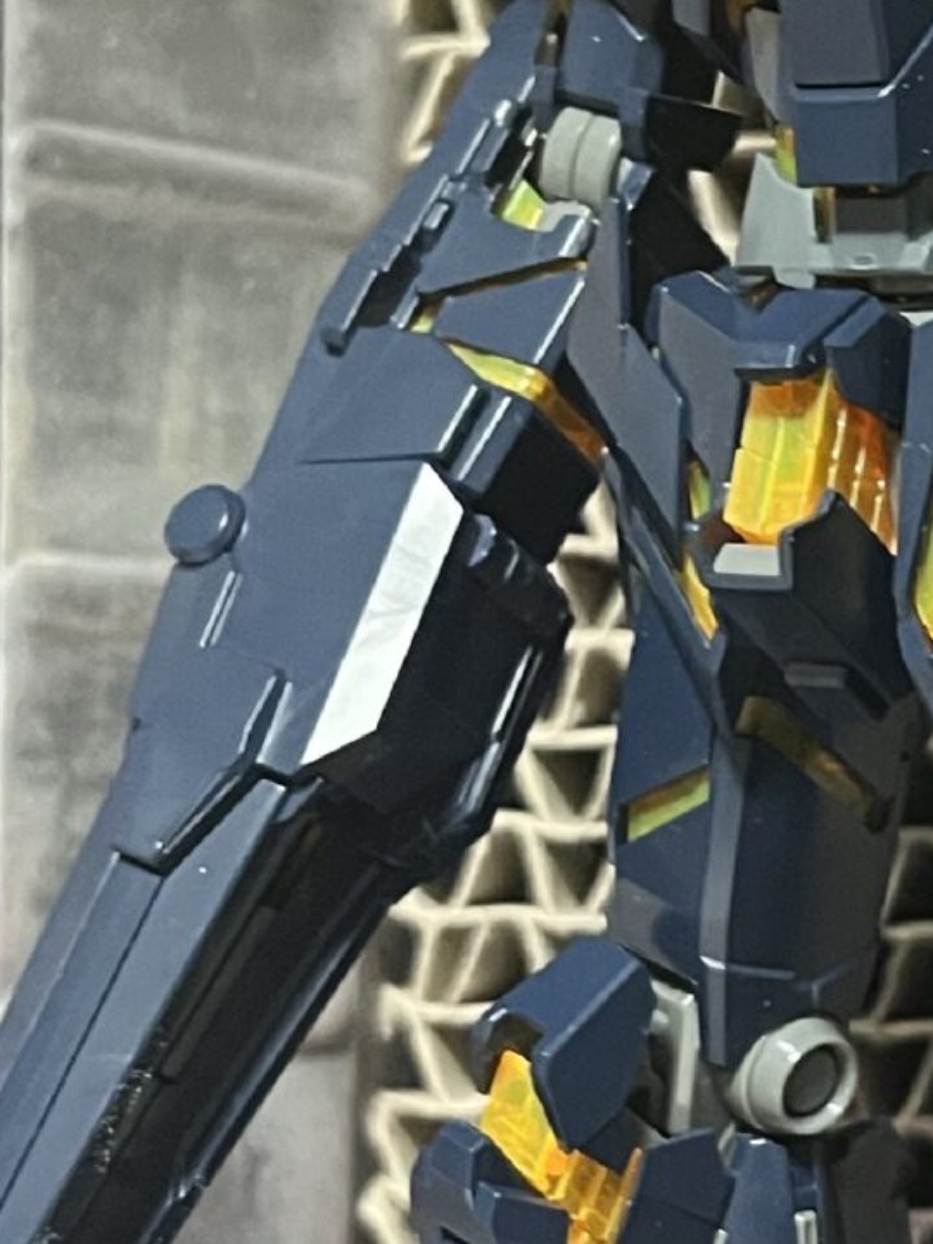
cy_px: 460
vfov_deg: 20.4
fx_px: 3450
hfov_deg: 14.9
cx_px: 1087
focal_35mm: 96
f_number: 1.5
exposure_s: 1/50
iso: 400
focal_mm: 5.7
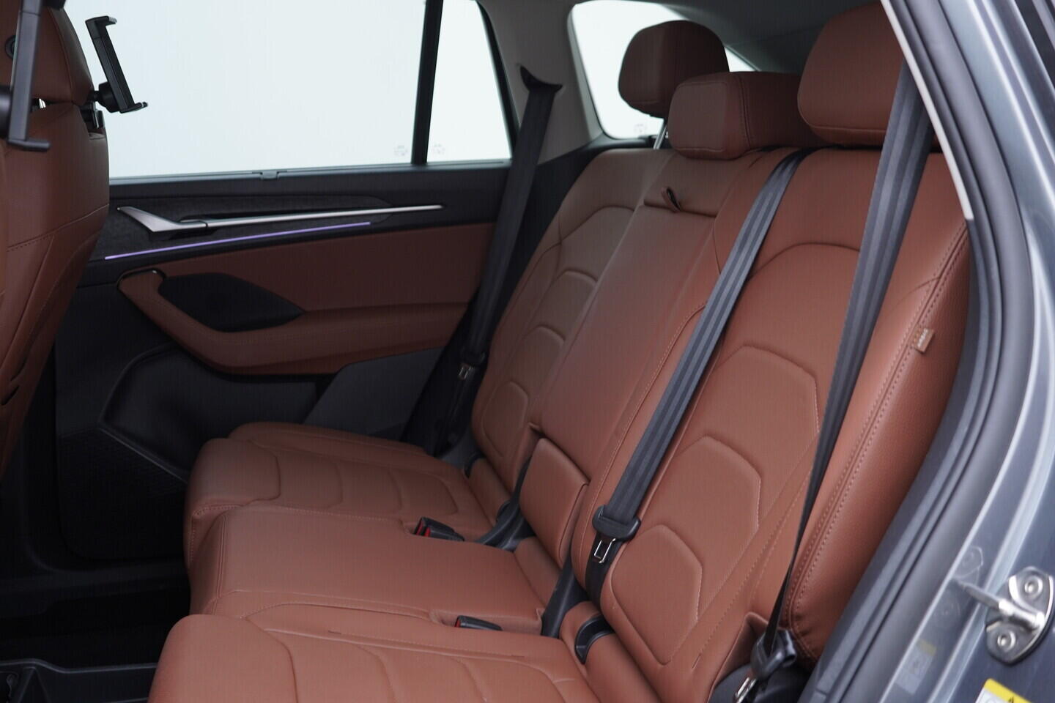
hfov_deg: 53.1
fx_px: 1055
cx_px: 528
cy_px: 352
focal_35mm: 36
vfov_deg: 36.9
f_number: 2.8
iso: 250
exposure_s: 1/40
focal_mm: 24
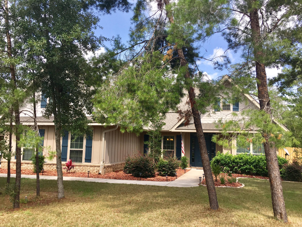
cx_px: 154
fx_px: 262
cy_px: 117
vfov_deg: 46.8
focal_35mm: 30
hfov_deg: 60.0
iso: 25
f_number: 2.2
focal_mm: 4.15
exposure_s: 1/668
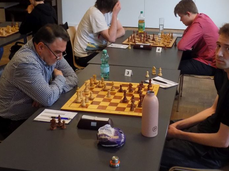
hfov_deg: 38.1
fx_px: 331
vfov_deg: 29.0
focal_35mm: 50
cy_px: 67
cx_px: 132
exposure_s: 1/30
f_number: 3.4
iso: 400
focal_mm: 6.1
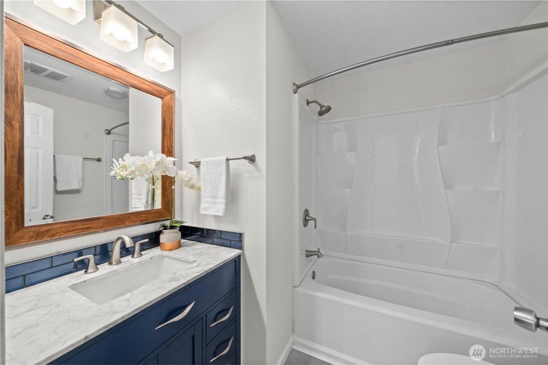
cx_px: 274
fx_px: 183
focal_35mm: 12
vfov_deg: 90.0
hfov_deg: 112.6
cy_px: 182
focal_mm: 12
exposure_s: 1/30
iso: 800
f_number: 7.1
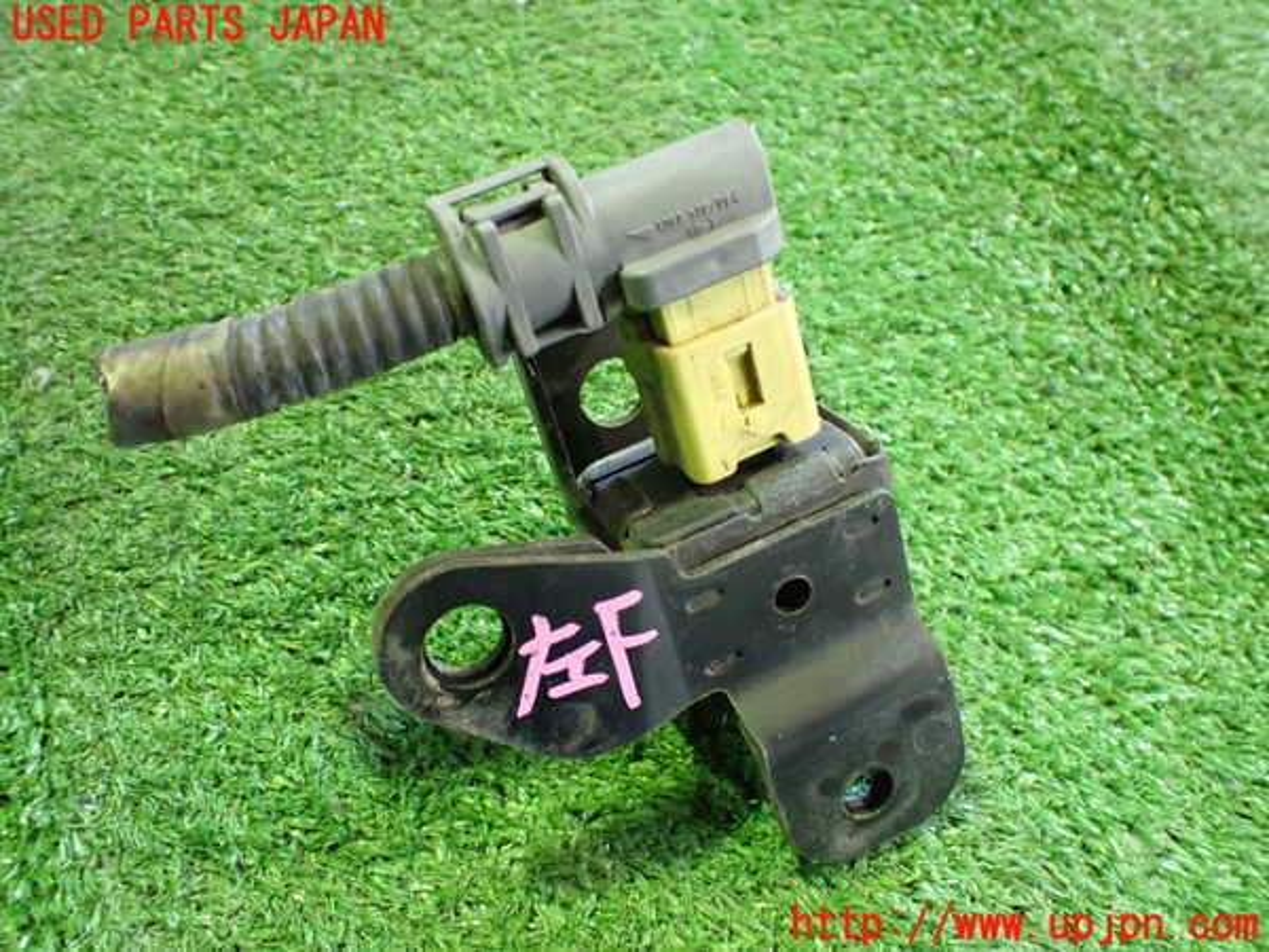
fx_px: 1100
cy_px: 476
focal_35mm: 30
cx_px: 634
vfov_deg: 46.8
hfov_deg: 60.0
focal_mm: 5.4
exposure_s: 1/30
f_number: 2.3
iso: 1000
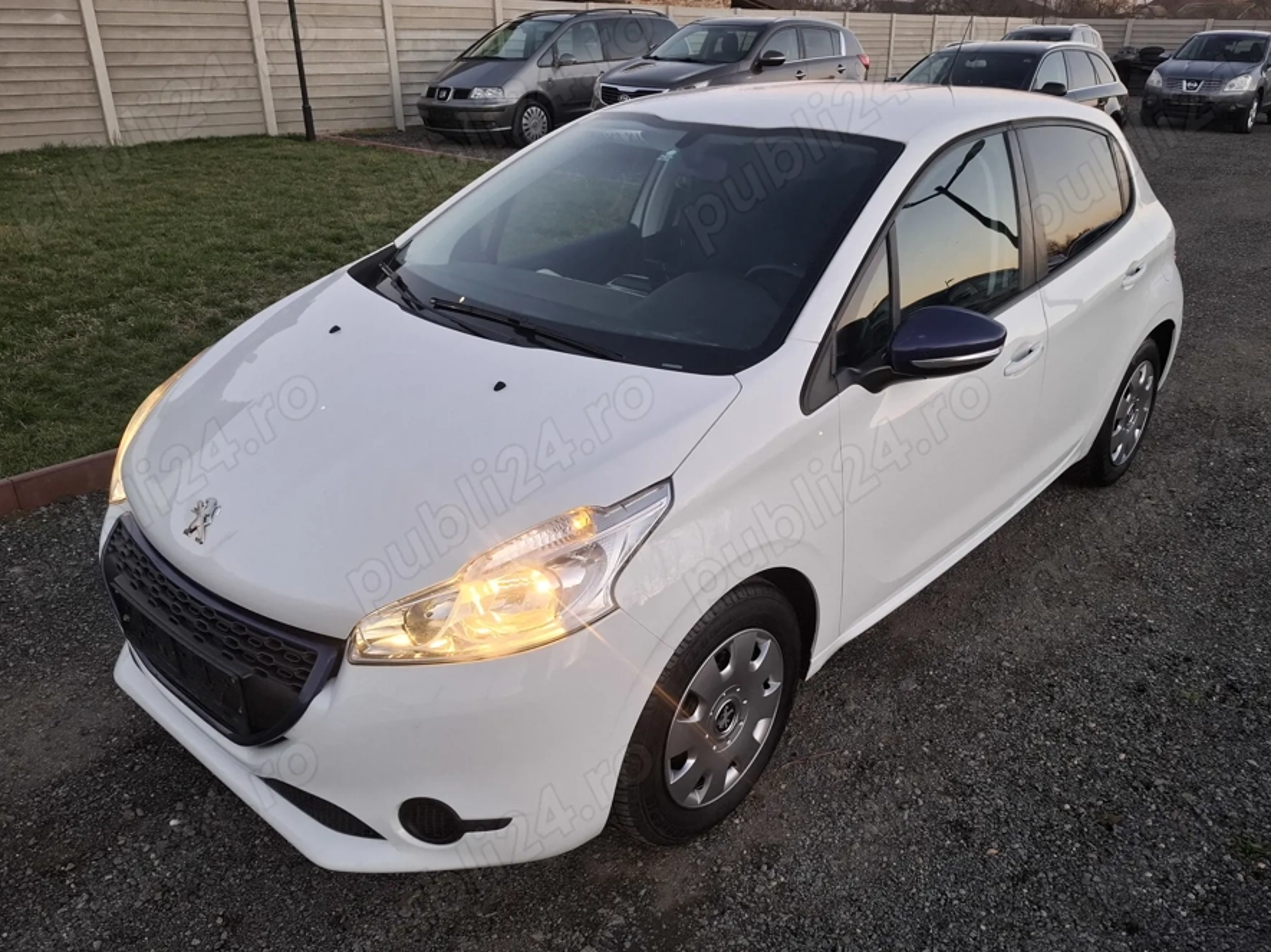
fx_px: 954
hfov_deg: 67.3
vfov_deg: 53.0
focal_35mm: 26
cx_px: 666
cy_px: 515
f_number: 1.8
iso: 125
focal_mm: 5.54
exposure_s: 1/100
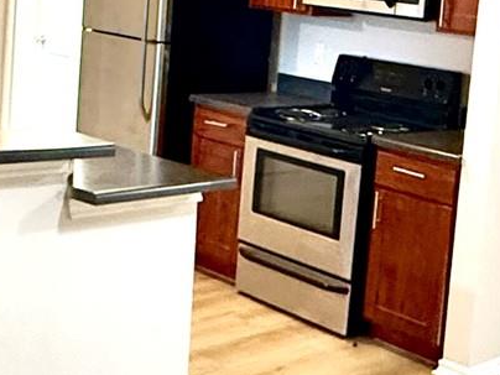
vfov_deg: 20.5
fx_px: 1026
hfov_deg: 27.3
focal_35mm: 71
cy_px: 84
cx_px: 319
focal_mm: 2.22
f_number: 2.2
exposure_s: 1/60
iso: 800
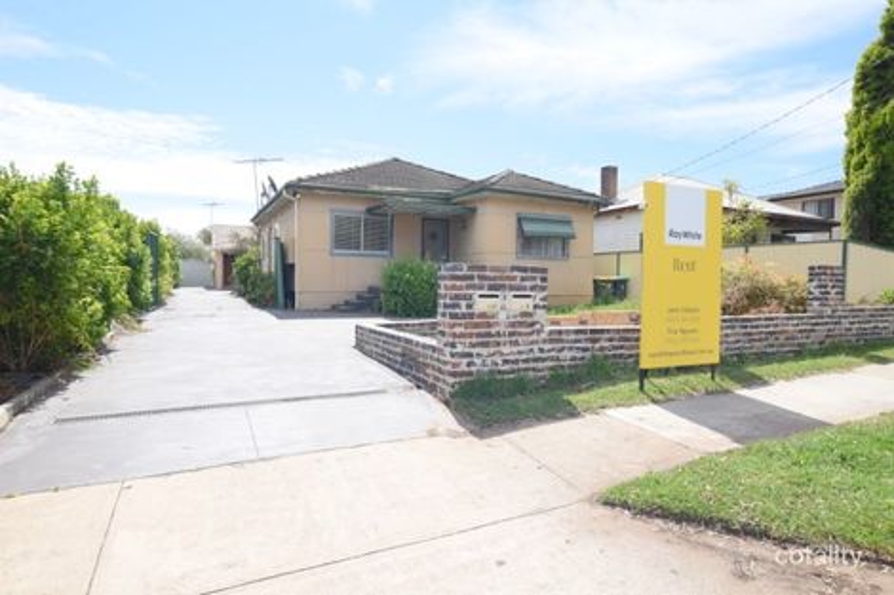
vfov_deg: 59.5
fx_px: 521
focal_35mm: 21
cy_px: 298
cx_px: 447
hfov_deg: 81.2
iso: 200
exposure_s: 1/250
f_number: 8
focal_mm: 14
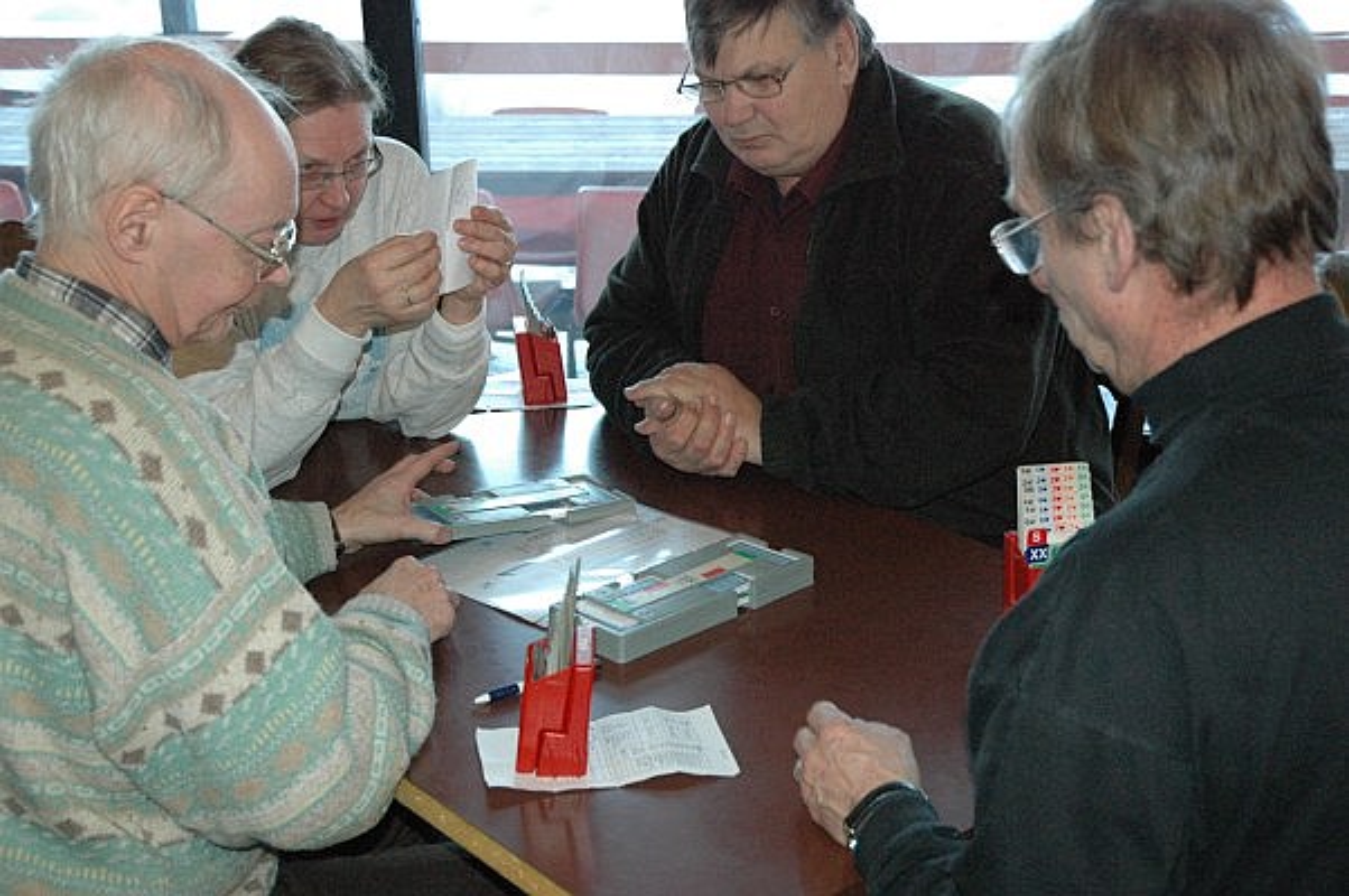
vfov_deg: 26.4
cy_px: 448
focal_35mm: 51
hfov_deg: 38.9
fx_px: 1909
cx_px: 674
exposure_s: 1/60
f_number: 5
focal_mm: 34
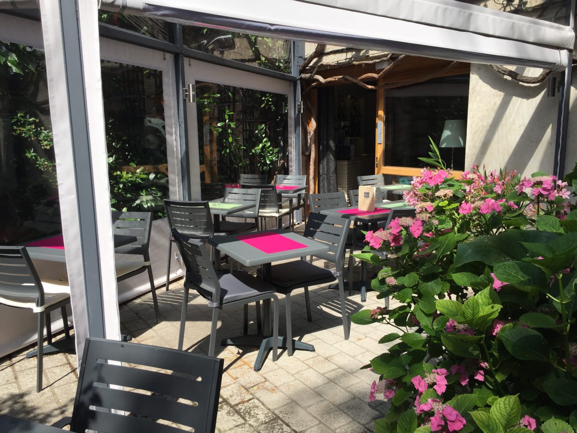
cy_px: 216
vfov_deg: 48.2
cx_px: 288
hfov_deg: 61.7
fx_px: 483
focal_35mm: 29
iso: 32
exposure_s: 1/1412
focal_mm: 4.15
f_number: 2.2
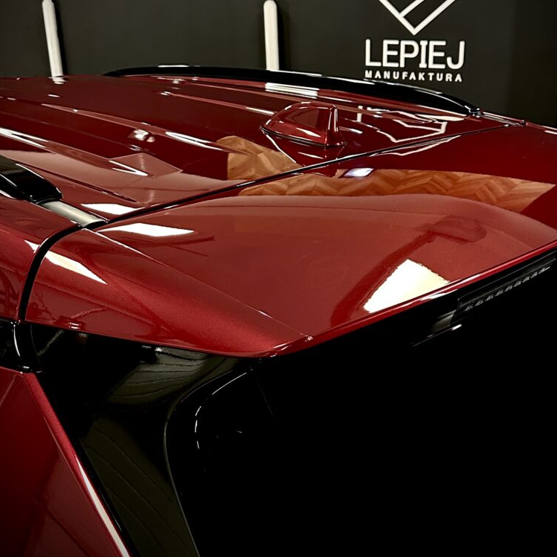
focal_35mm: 29
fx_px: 528
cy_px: 225
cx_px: 272
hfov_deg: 55.6
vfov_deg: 55.2
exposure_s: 1/50
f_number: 1.78
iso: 640
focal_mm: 6.86
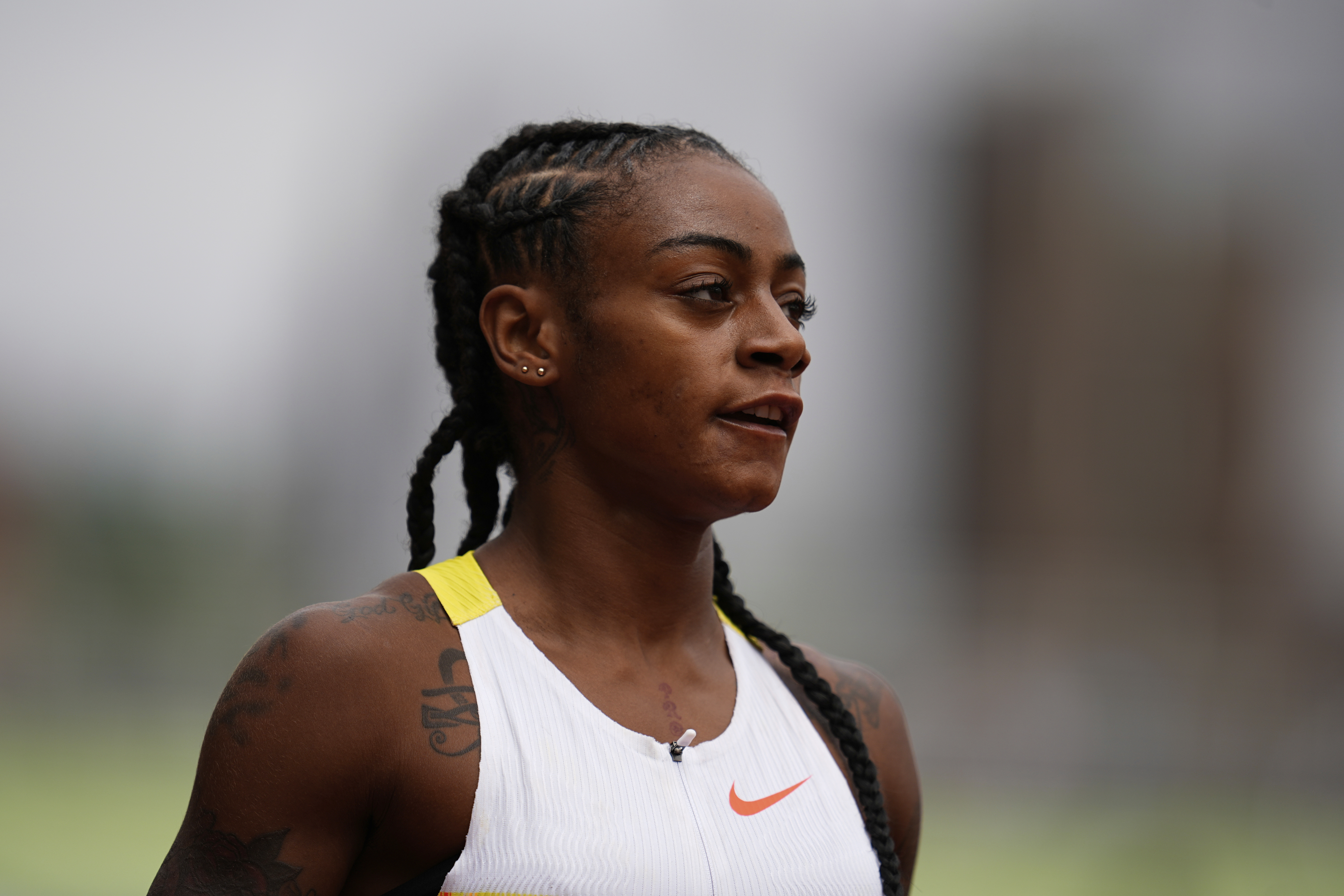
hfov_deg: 5.2
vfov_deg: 3.4
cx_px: 672
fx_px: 14932
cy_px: 448
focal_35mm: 400
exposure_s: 1/2500
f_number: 2.8
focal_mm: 400
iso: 125
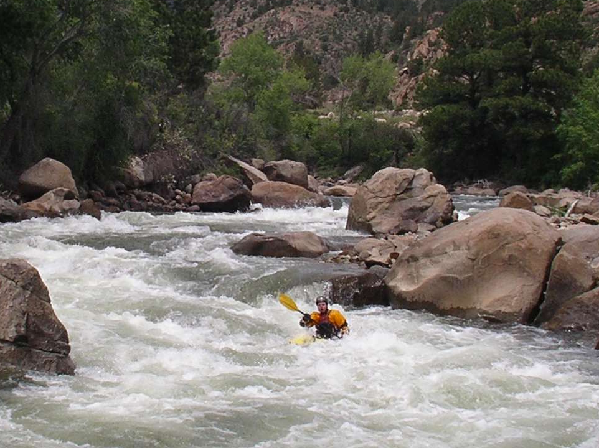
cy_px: 185
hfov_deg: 22.2
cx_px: 209
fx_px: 1522
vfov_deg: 16.7
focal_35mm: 88
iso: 50
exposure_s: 1/250
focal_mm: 5.7
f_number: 6.9
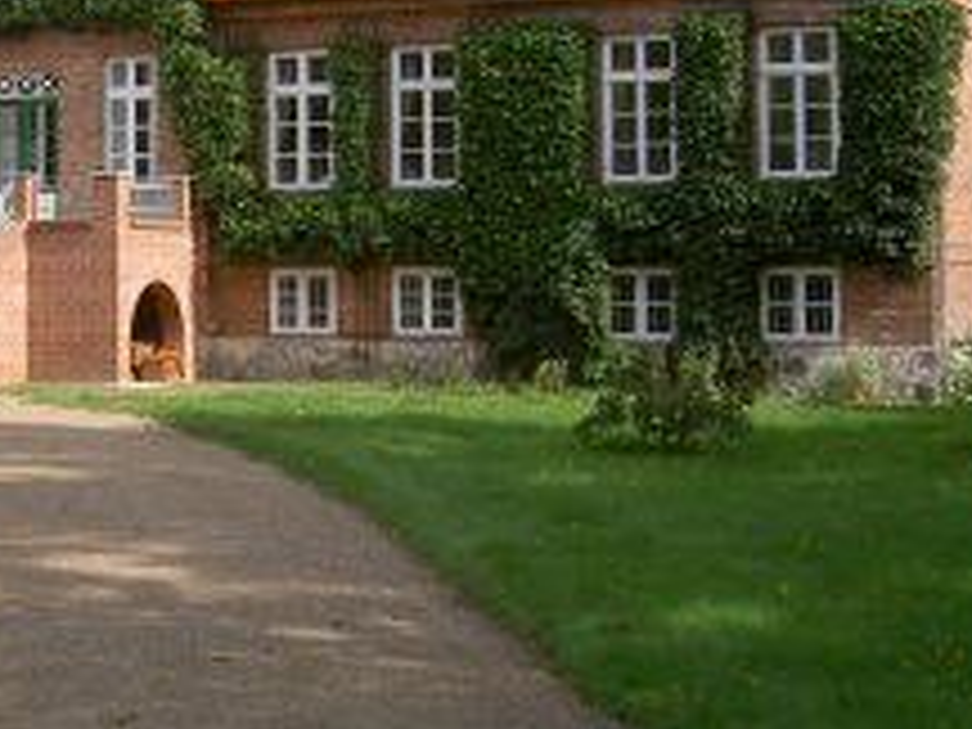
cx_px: 104
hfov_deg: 23.5
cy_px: 198
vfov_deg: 18.1
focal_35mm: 81
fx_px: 2274
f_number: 4.7
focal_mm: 8
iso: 100
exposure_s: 1/312
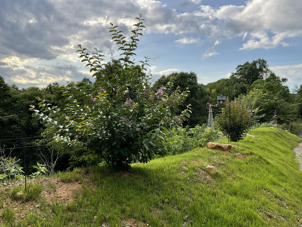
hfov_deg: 61.7
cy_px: 114
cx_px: 151
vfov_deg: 48.2
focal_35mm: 29
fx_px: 253
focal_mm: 3
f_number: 1.8
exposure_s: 1/1121
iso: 16
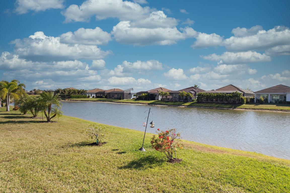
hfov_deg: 78.6
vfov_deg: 57.2
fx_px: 177
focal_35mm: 22
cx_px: 145
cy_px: 96
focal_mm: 8.4
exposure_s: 1/50
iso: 100
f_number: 2.8
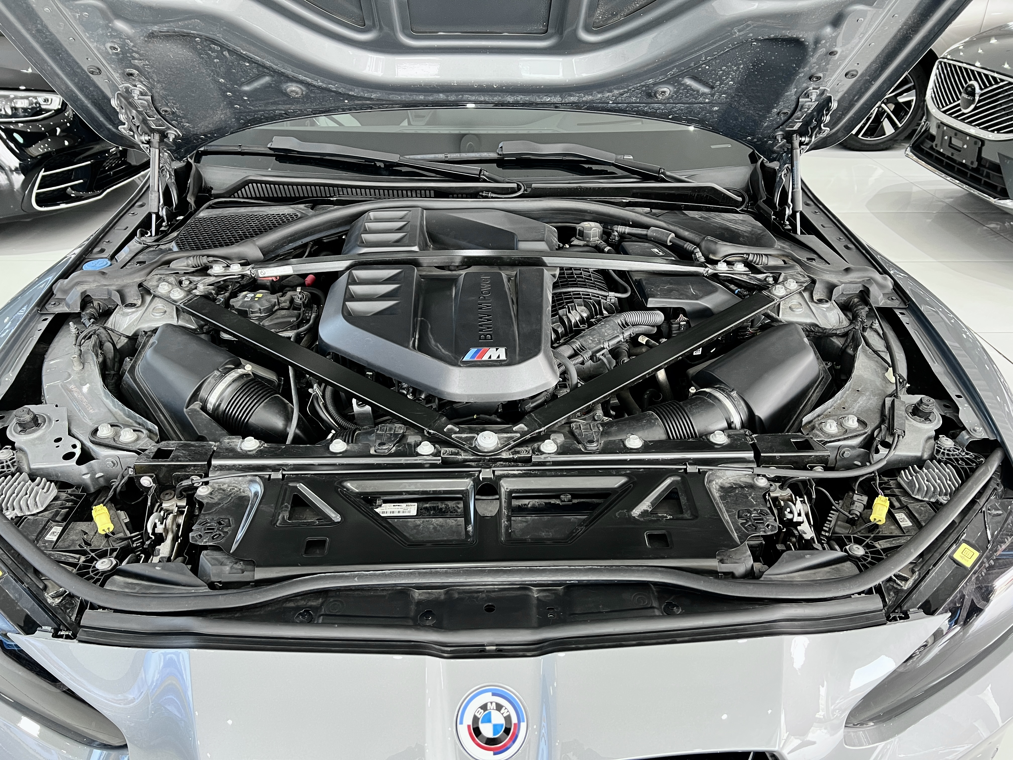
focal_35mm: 26
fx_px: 761
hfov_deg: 67.3
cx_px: 506
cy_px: 380
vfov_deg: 53.1
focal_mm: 5.7
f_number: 1.5
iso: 160
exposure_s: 1/60
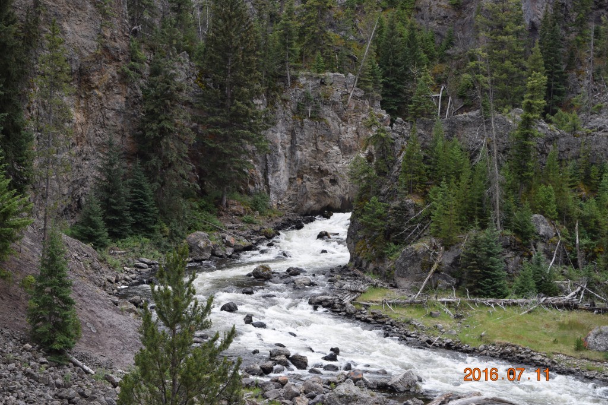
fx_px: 1317
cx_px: 304
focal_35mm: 78
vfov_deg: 17.5
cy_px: 202
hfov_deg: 26.0
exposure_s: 1/250
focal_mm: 52
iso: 400
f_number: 8
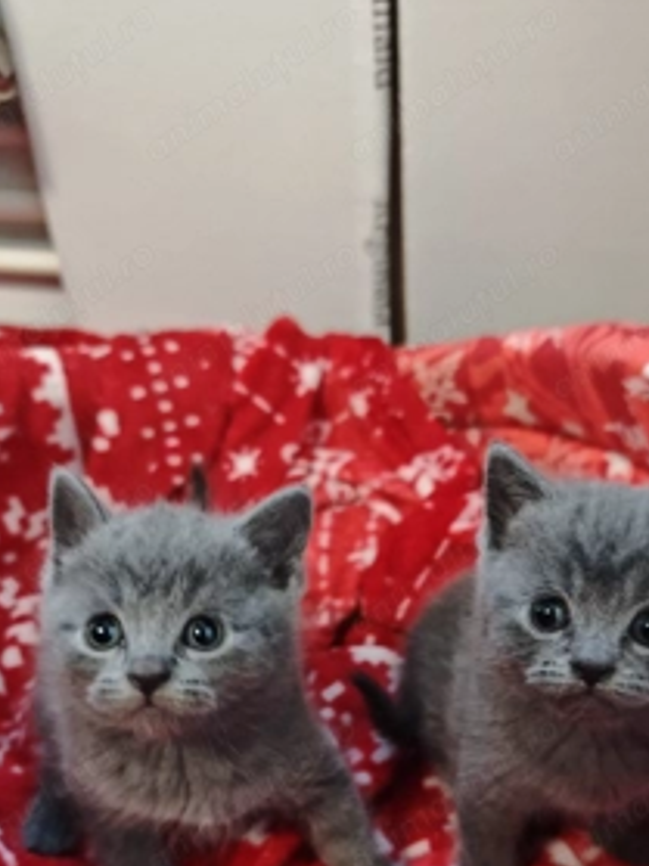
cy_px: 611
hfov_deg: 42.8
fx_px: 826
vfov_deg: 53.7
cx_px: 376
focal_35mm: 33
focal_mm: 6.55
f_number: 1.62
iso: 1250
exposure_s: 1/34.9
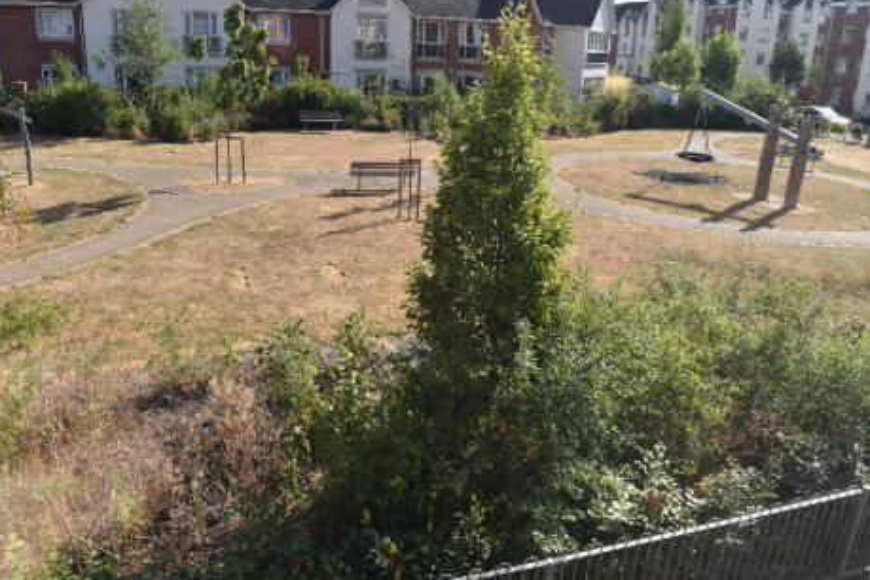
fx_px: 677
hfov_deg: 65.5
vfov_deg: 46.4
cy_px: 289
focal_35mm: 28
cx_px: 432
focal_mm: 18
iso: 200
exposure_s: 1/250
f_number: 8
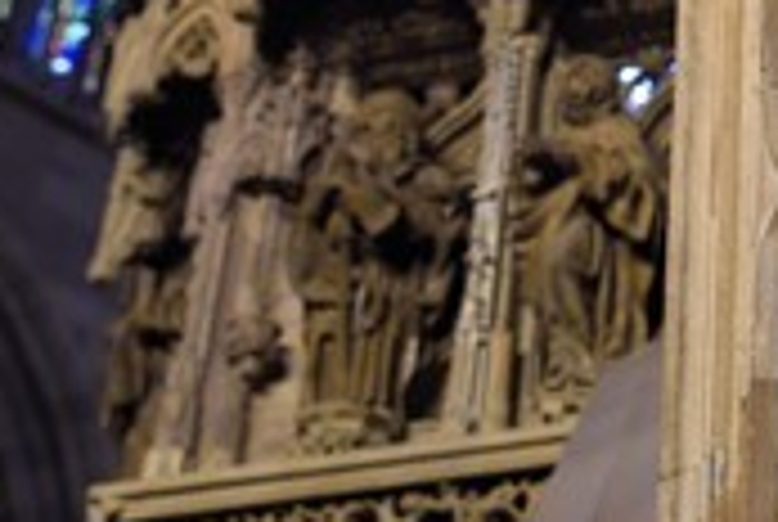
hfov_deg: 18.1
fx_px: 2360
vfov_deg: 12.6
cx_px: 841
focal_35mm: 109
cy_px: 230
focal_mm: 45
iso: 1600
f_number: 6.3
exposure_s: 1/13
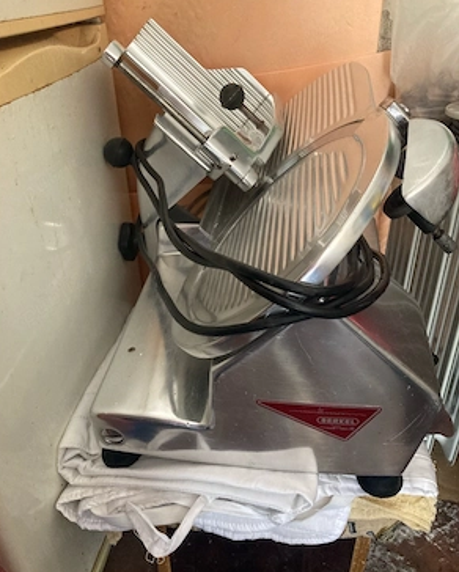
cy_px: 305
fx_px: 509
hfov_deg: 48.6
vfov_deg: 58.7
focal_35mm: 30
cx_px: 225
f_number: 1.8
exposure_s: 1/39
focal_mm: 3.99
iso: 400
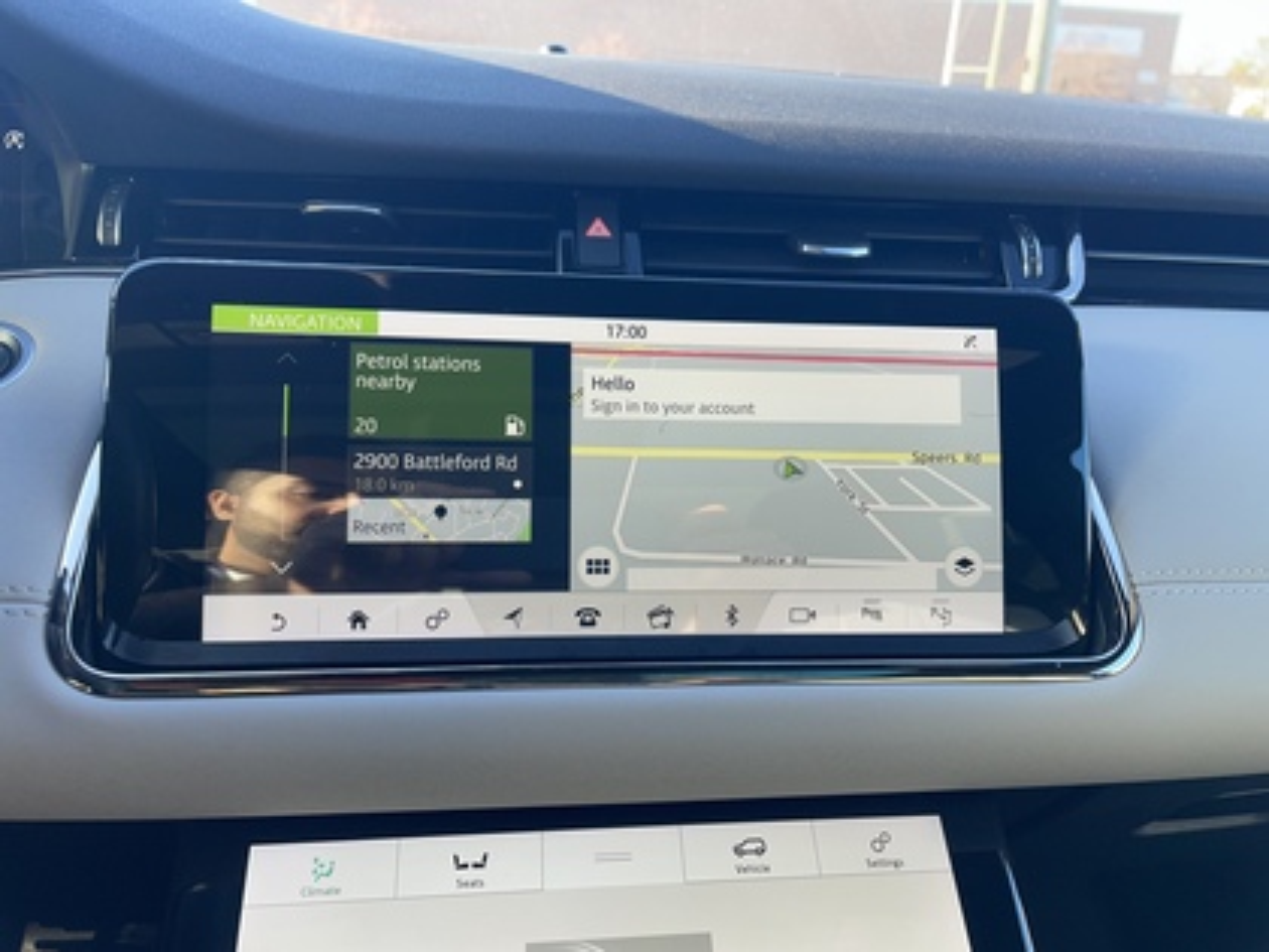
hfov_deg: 67.3
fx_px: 953
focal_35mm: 26
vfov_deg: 53.1
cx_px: 634
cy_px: 476
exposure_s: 1/121
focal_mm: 4.2
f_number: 1.6
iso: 40
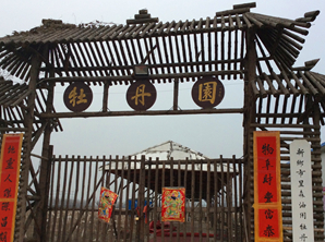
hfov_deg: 43.9
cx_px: 169
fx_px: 403
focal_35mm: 43
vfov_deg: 33.4
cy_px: 144
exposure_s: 1/829
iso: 32
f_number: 2.4
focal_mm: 3.3
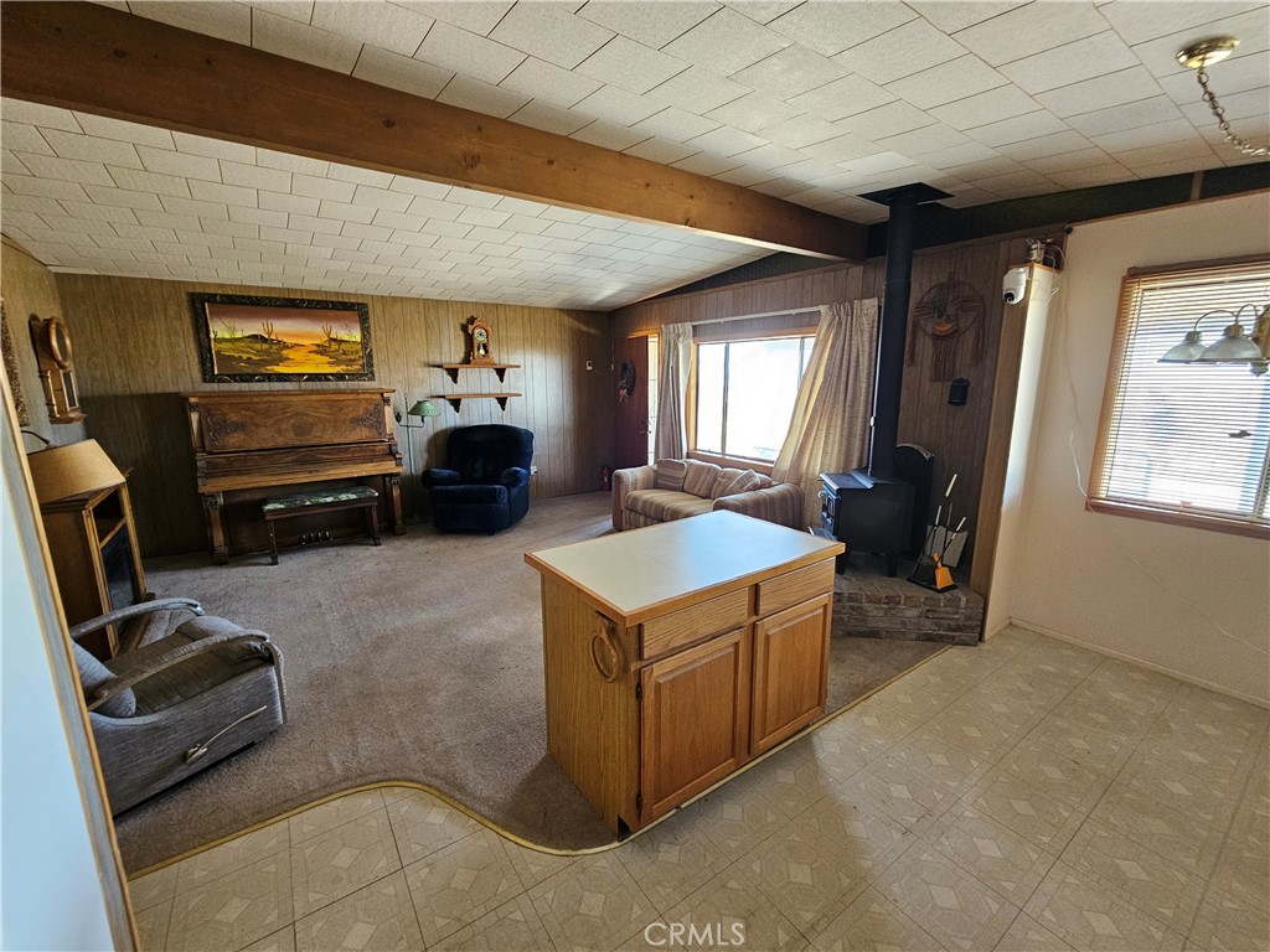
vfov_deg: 89.9
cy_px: 476
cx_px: 635
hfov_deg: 106.2
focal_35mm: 13
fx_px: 477
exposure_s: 1/60
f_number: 2.2
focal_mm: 2.2
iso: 320
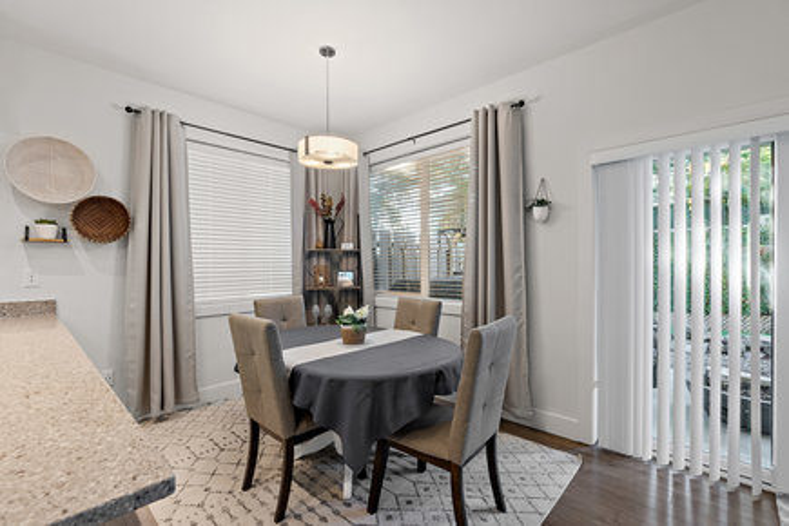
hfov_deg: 96.7
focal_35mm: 16
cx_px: 394
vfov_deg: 73.7
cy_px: 263
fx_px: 351
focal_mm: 16
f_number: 7.1
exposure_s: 1/5
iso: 400
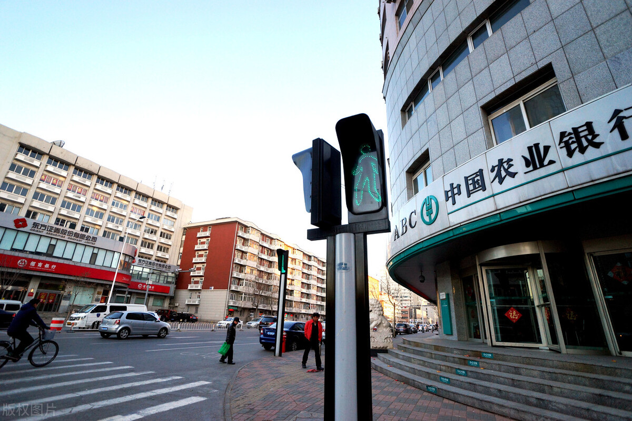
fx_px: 298
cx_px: 316
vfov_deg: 70.4
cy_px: 210
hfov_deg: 93.3
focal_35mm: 17
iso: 500
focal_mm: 17
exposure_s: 1/1250
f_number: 3.2
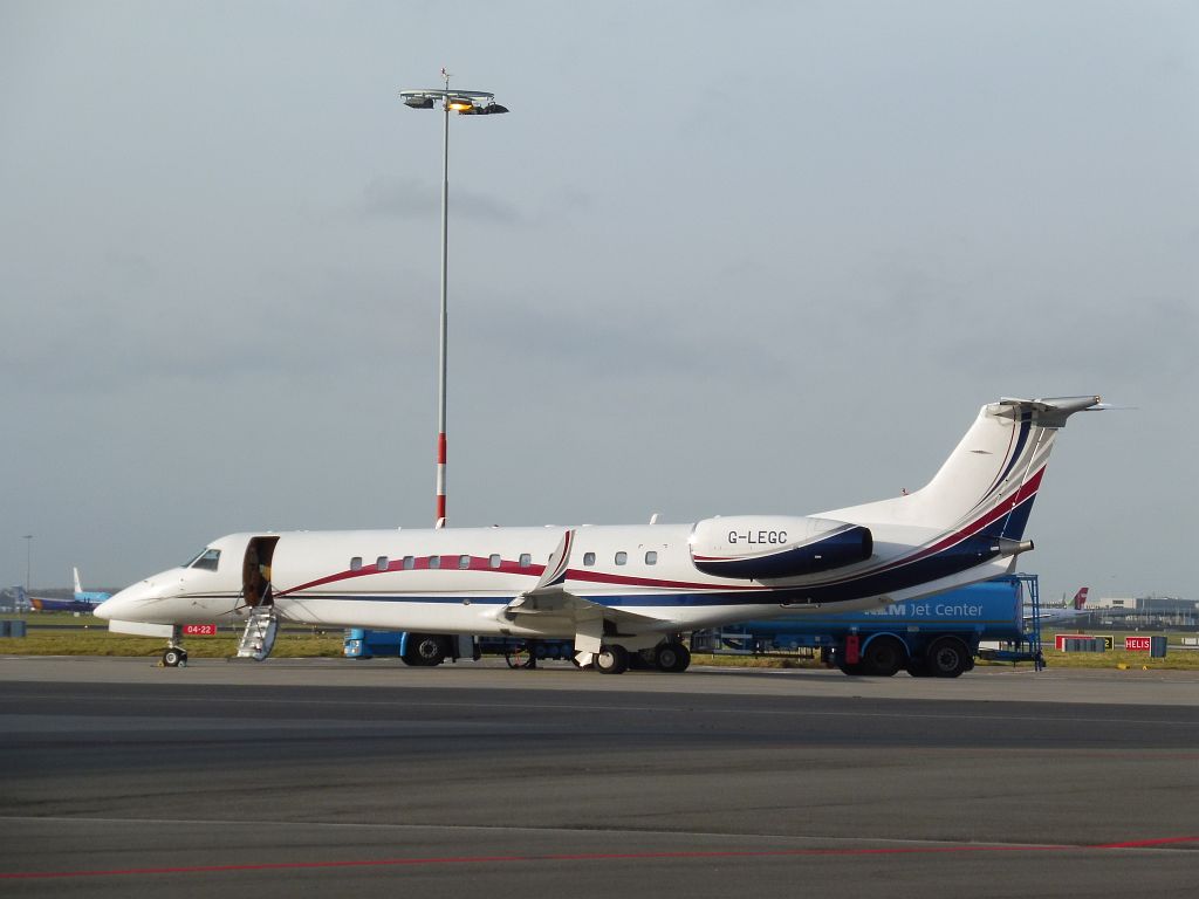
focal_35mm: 231
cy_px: 450
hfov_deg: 8.6
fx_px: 8001
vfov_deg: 6.4
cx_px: 600
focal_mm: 41.3
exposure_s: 1/200
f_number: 7.1
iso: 100
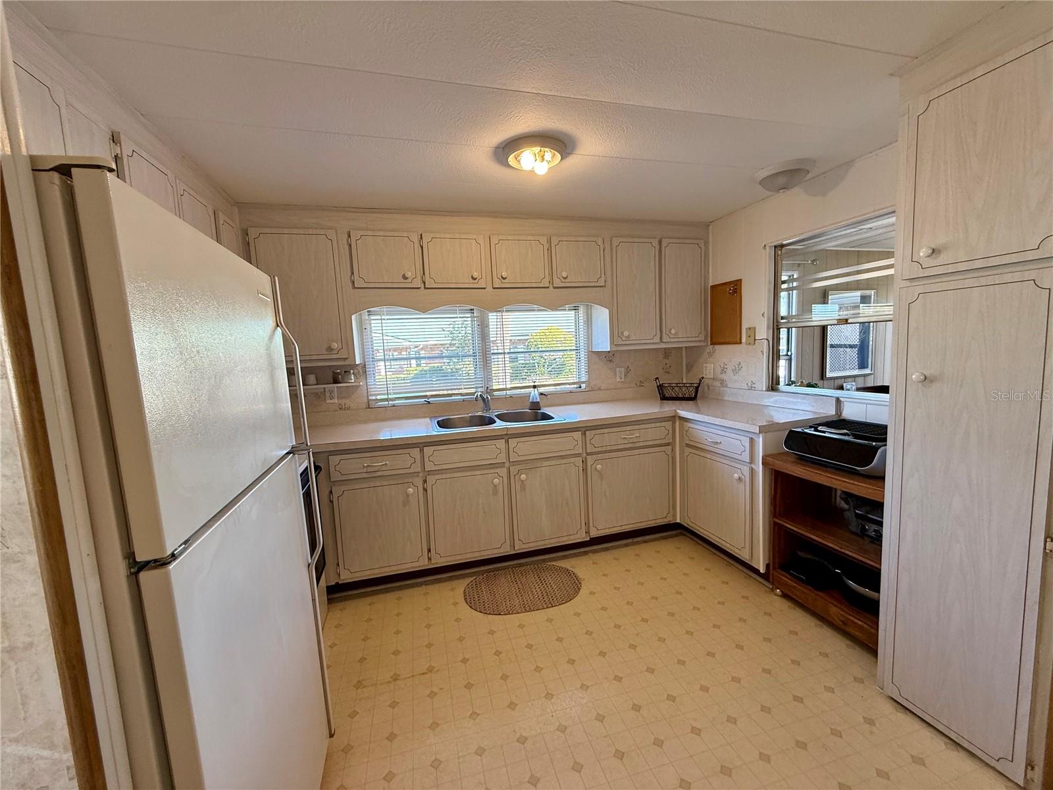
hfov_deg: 102.1
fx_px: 426
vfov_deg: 85.7
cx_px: 526
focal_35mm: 14
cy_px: 395
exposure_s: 1/120
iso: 100
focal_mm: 2.22
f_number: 2.2
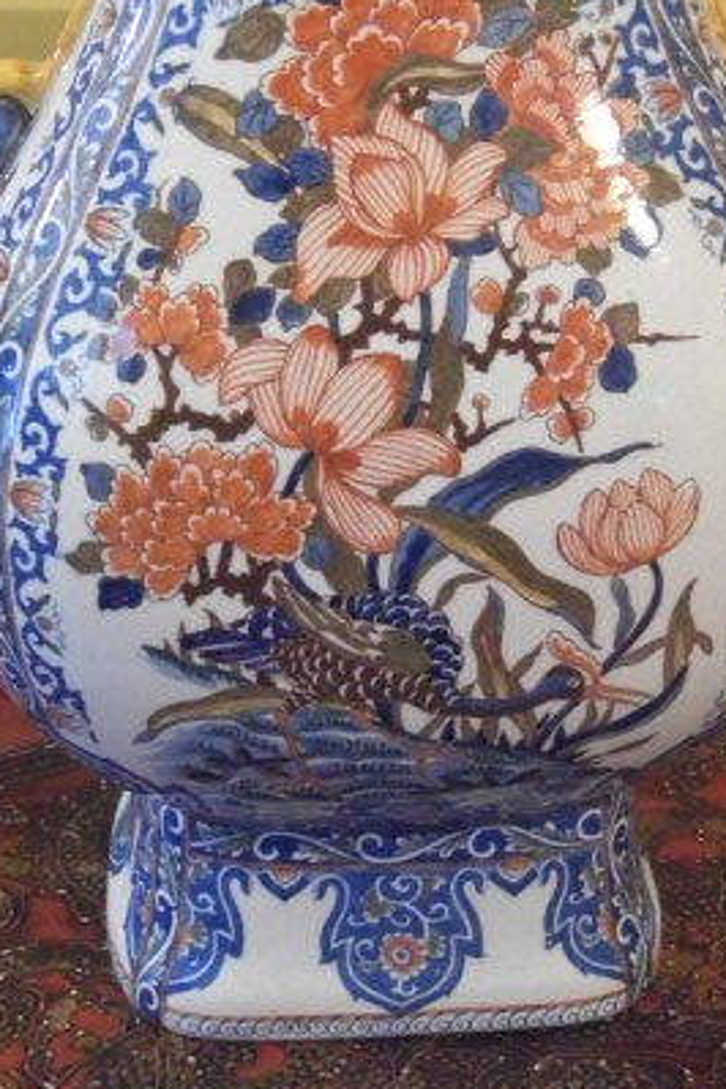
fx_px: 2117
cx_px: 412
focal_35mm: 70
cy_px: 319
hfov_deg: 19.4
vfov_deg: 28.6
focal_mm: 7.6
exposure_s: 1/8
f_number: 3.3
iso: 400
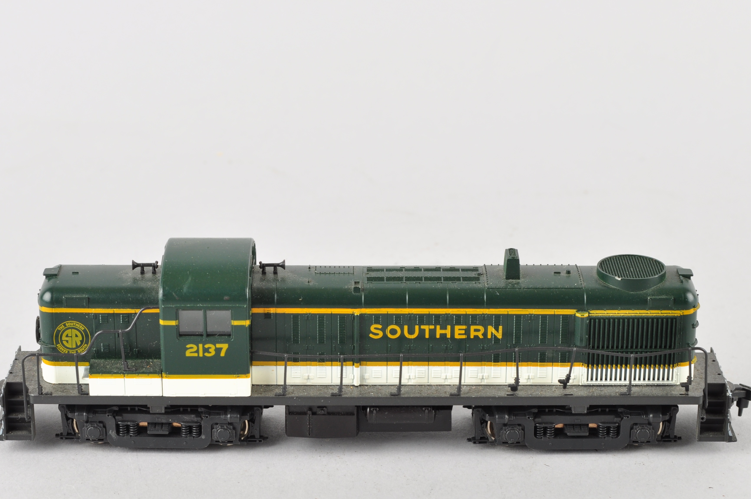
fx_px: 1938
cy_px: 289
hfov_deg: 21.9
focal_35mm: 93
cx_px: 361
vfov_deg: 14.7
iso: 160
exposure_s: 1/100
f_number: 10
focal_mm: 50
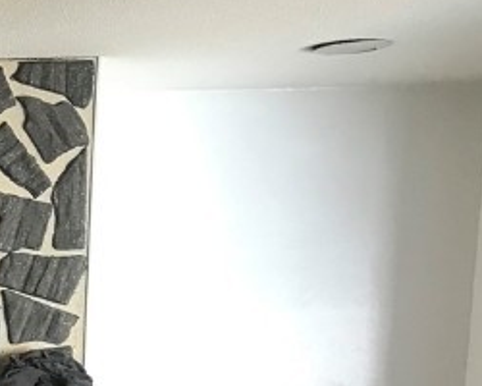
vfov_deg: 13.0
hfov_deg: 15.3
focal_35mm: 112
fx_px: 1598
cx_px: -328
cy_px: 591
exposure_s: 1/24
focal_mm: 3.99
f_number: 1.8
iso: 40
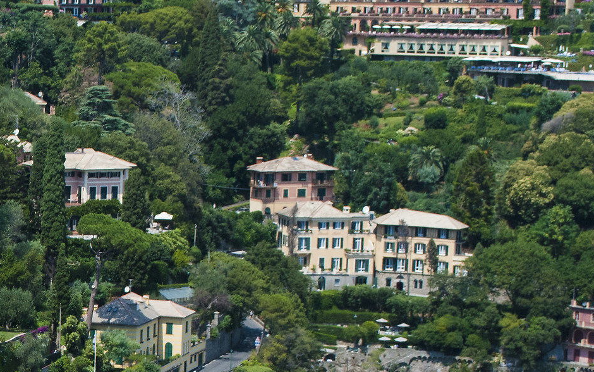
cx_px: -114
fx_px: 2024
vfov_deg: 10.4
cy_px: 412
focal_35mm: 125
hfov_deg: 16.1
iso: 400
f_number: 8
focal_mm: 32
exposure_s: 1/1000
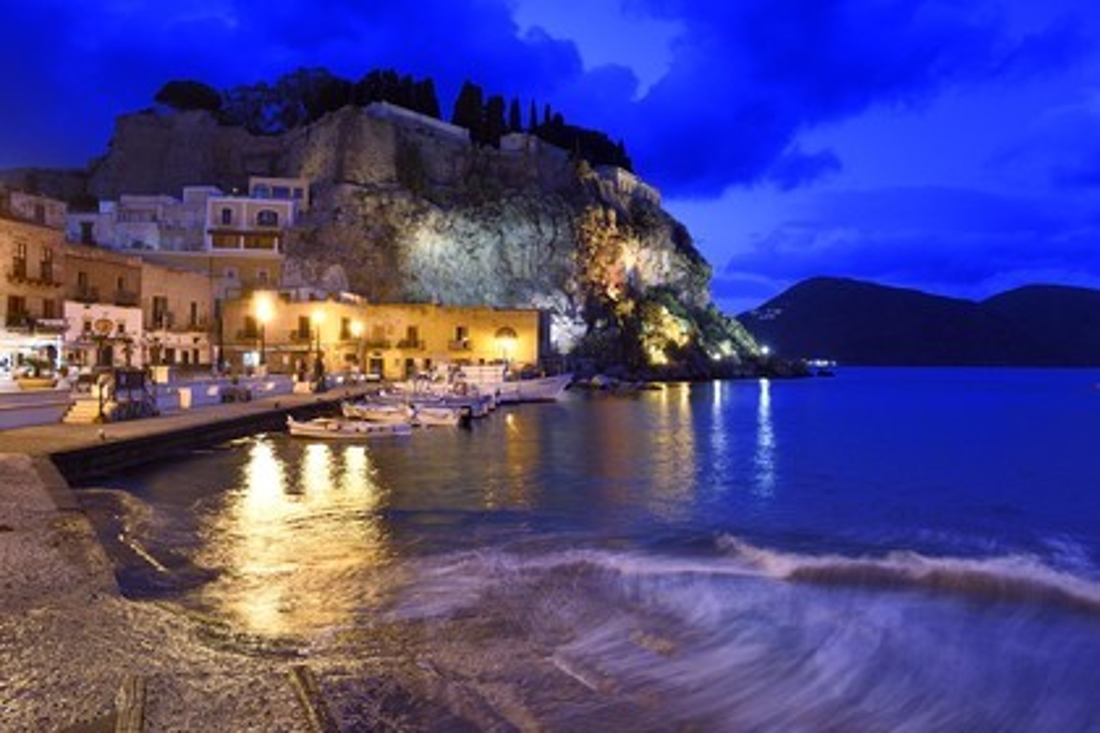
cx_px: 550
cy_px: 366
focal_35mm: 24
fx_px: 733
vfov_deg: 53.1
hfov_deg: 73.7
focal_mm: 24
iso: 800
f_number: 6.3
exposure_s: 1
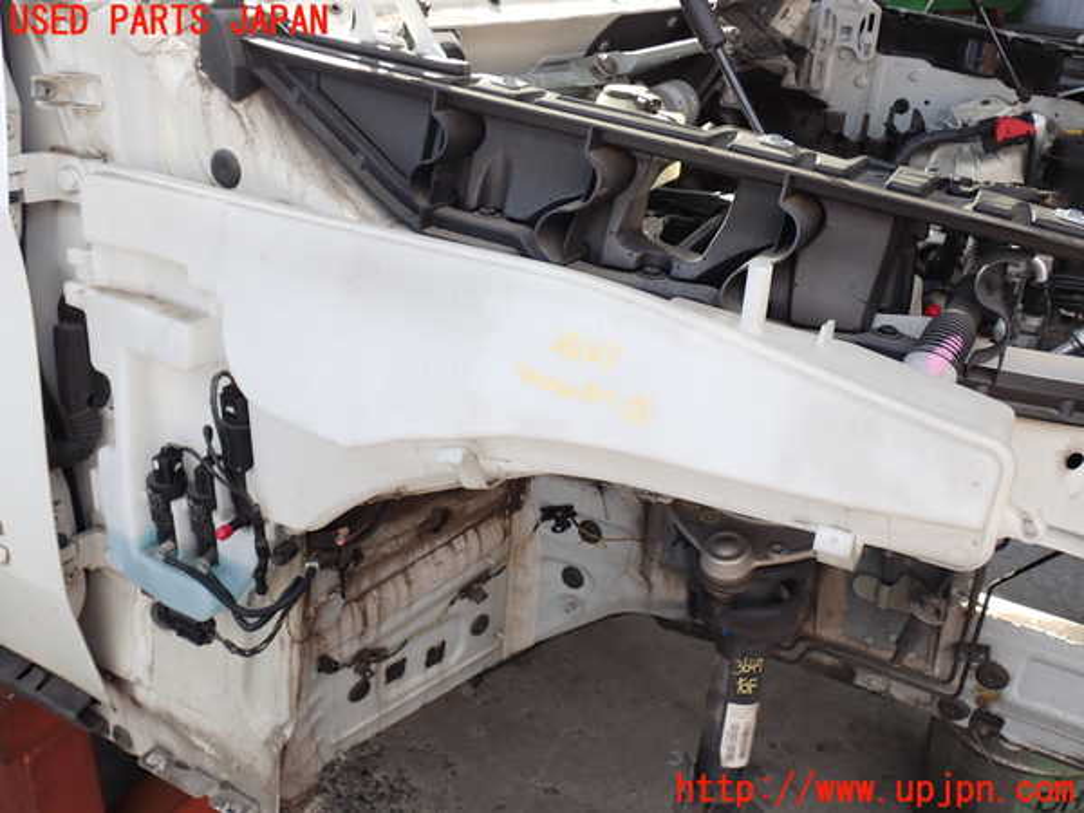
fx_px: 1002
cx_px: 542
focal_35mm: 32
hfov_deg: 56.8
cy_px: 406
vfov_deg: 44.2
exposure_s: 1/200
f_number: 3.2
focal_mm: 5.79
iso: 100
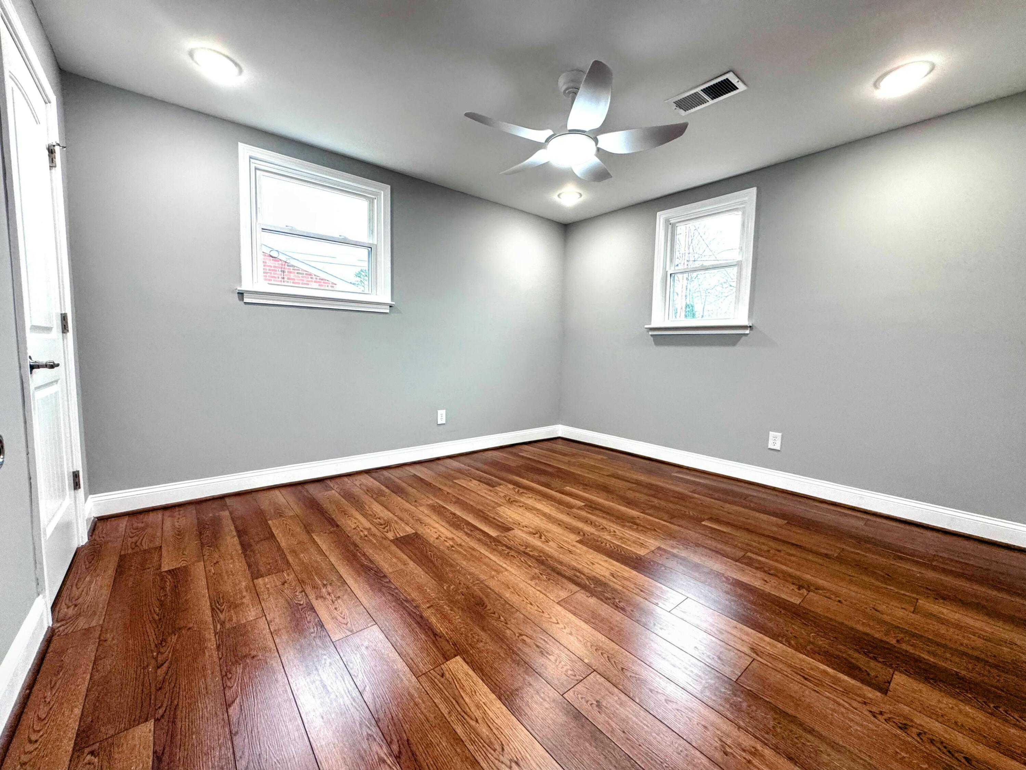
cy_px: 385
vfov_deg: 85.7
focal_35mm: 14
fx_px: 415
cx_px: 513
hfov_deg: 102.1
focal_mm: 2.22
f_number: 2.2
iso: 200
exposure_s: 1/120
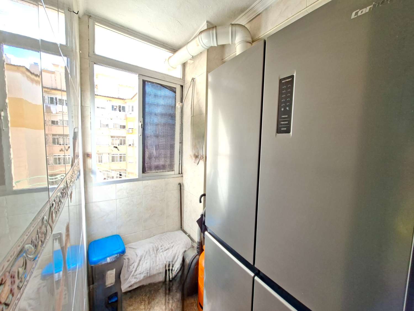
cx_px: 207
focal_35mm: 13
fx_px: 155
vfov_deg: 89.9
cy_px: 156
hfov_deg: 106.2
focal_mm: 1.74
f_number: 2.2
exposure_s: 1/50
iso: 50
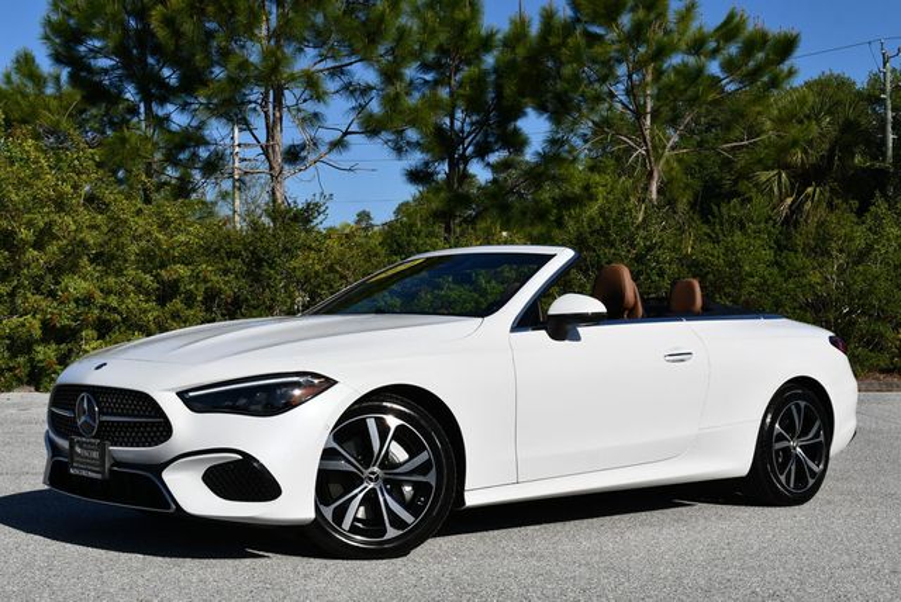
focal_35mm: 52
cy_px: 301
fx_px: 1303
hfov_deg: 38.2
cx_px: 450
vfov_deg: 26.0
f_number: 10
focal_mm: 26
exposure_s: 1/400
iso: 100
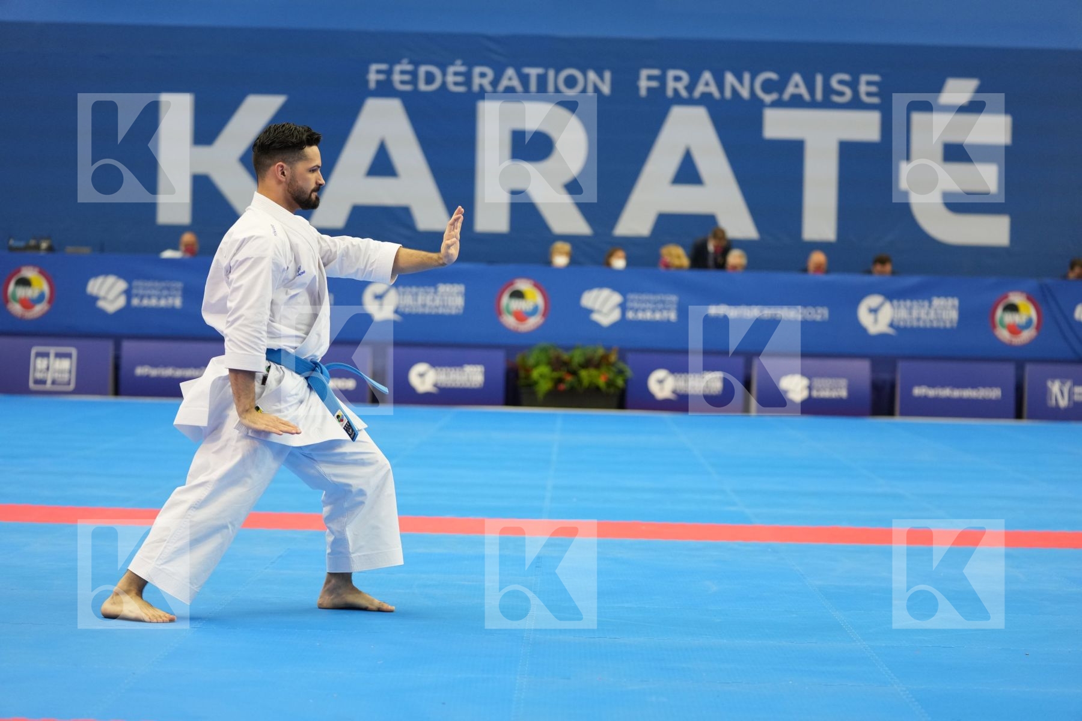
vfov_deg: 14.4
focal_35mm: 95
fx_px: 2855
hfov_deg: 21.5
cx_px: 541
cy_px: 360
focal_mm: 95
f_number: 2.8
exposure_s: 1/500
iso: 1600
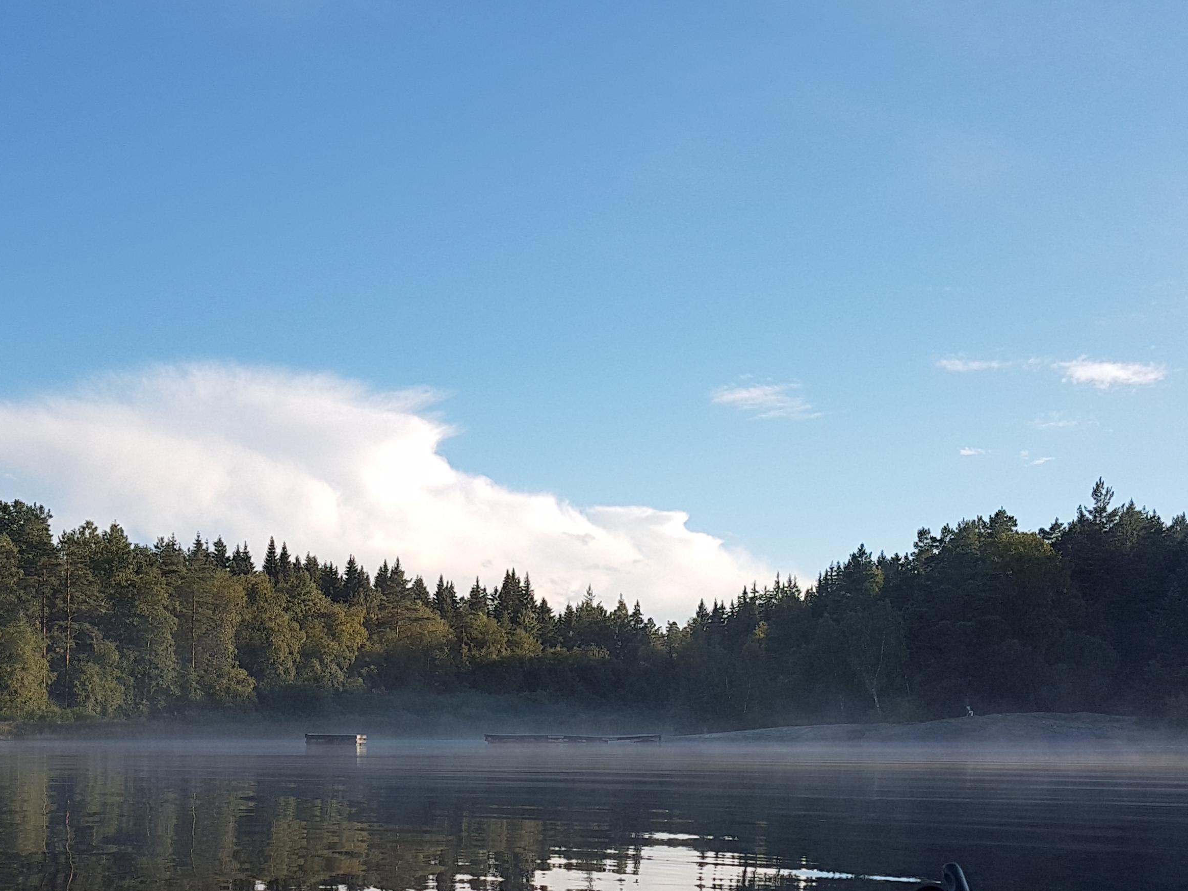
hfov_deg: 42.1
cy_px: 722
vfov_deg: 31.3
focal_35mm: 45
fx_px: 1544
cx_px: 625
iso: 40
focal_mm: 4.2
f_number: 1.7
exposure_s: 1/1260
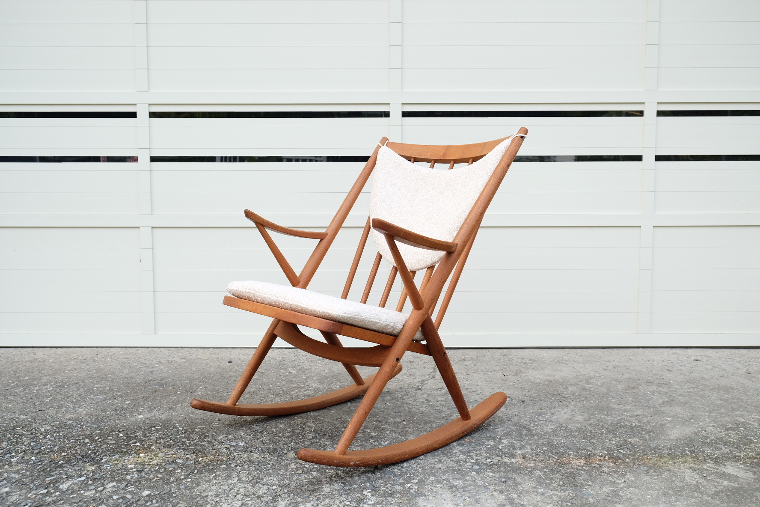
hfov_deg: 58.7
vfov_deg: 41.1
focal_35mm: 32
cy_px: 254
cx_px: 380
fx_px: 676
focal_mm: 21.4
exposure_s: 1/60
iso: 200
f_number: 4.5
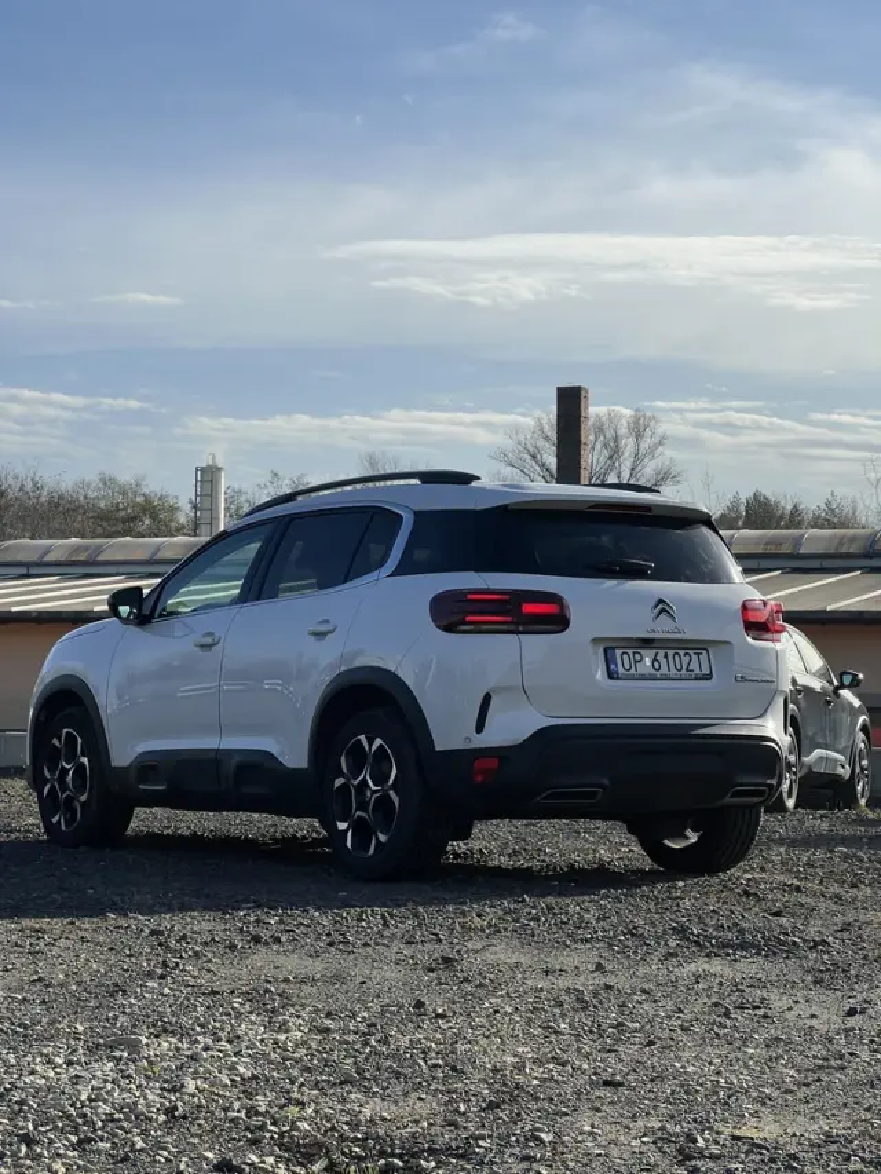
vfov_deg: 25.3
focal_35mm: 77
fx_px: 2612
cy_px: 587
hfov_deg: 19.1
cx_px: 440
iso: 32
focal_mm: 9
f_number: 2.8
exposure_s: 1/1376
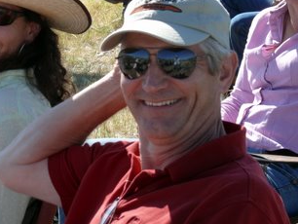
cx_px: 142
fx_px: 1215
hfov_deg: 14.0
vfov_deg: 10.5
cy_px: 72
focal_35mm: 141
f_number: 5.6
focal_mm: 19
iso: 100
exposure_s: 1/250
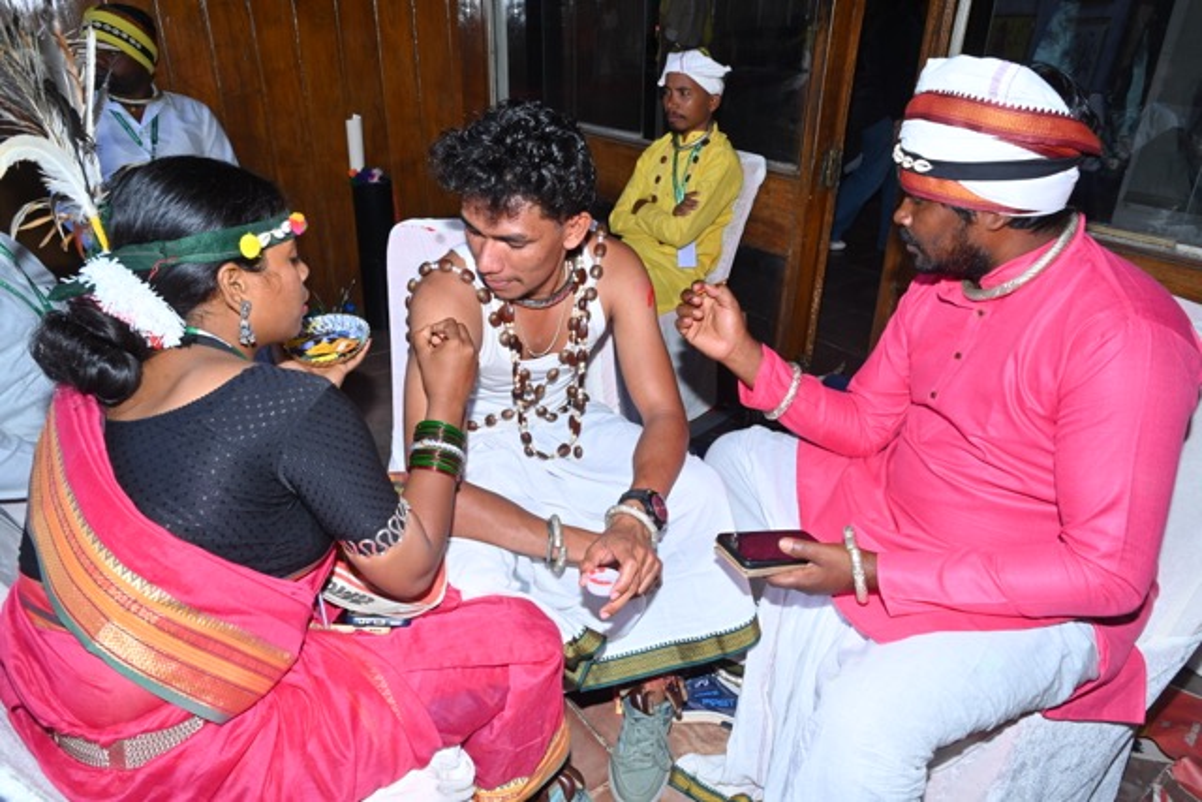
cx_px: 601
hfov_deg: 73.7
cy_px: 401
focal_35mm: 24
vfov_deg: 53.2
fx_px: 801
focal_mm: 24
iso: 640
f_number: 13
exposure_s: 1/200
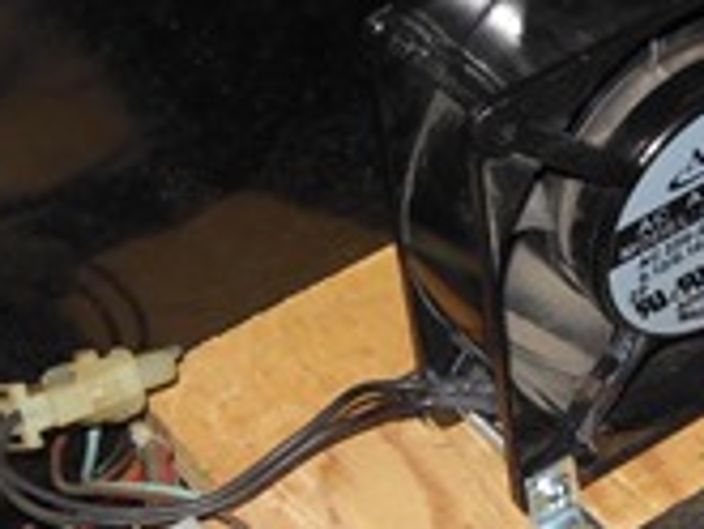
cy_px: 474
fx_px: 2096
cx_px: 905
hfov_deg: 17.9
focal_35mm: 103
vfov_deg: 14.2
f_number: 3.6
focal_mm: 6.8
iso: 200
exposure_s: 1/30
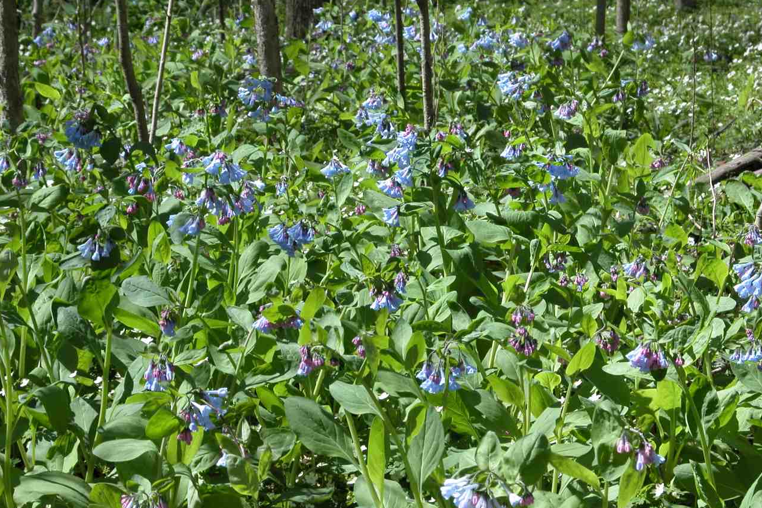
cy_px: 244
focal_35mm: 142
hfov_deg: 14.4
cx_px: 381
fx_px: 3005
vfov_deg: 9.7
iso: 100
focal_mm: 34.7
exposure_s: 1/114
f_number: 7.7
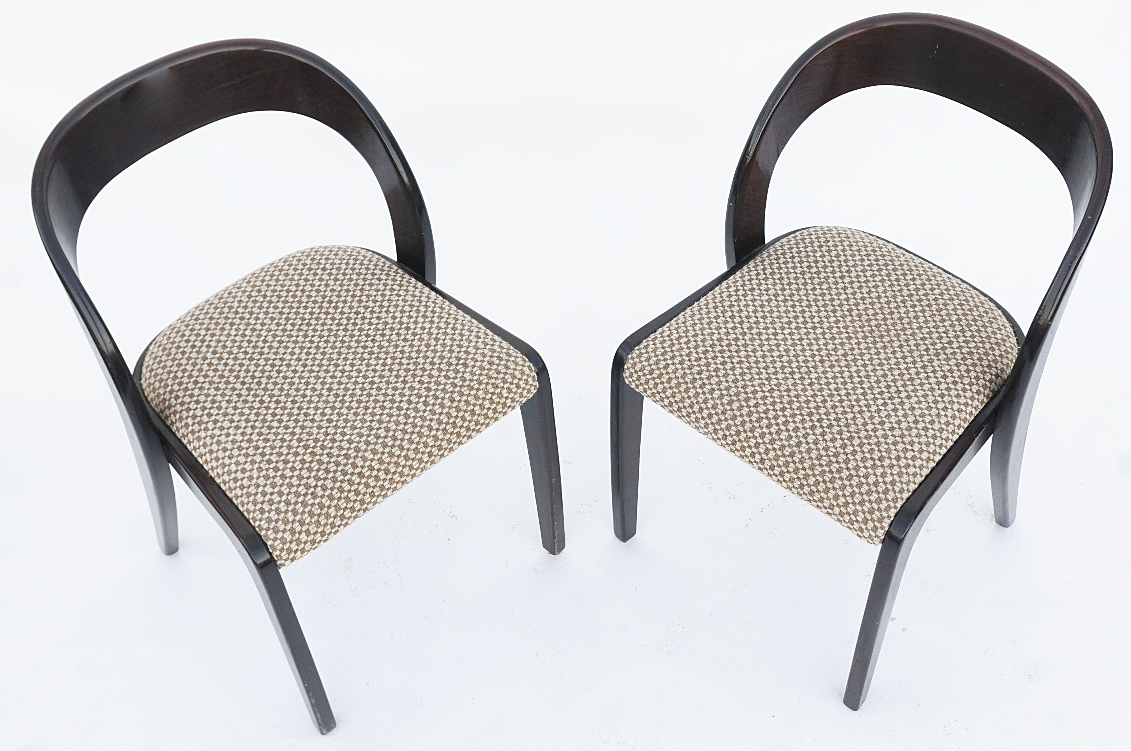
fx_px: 1130
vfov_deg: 36.8
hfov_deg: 53.2
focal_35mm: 36
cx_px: 566
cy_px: 376
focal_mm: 24
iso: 400
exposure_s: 1/125
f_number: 5.6
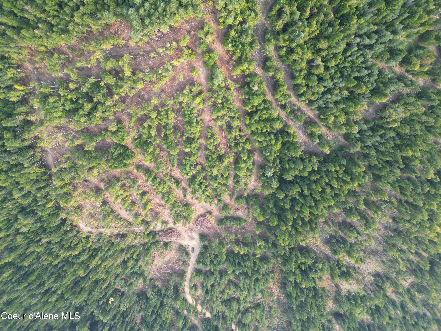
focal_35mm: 24
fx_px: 306
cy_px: 166
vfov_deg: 56.8
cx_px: 220
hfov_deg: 71.6
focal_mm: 6.72
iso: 100
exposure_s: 1/500
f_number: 1.7
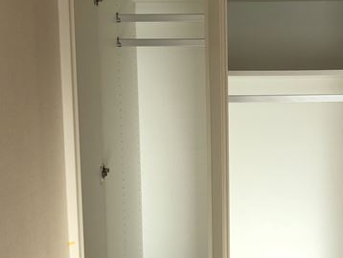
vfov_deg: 29.1
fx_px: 496
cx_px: 245
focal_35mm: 50
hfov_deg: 37.5
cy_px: 150
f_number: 1.8
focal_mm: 3.99
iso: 20
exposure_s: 1/186
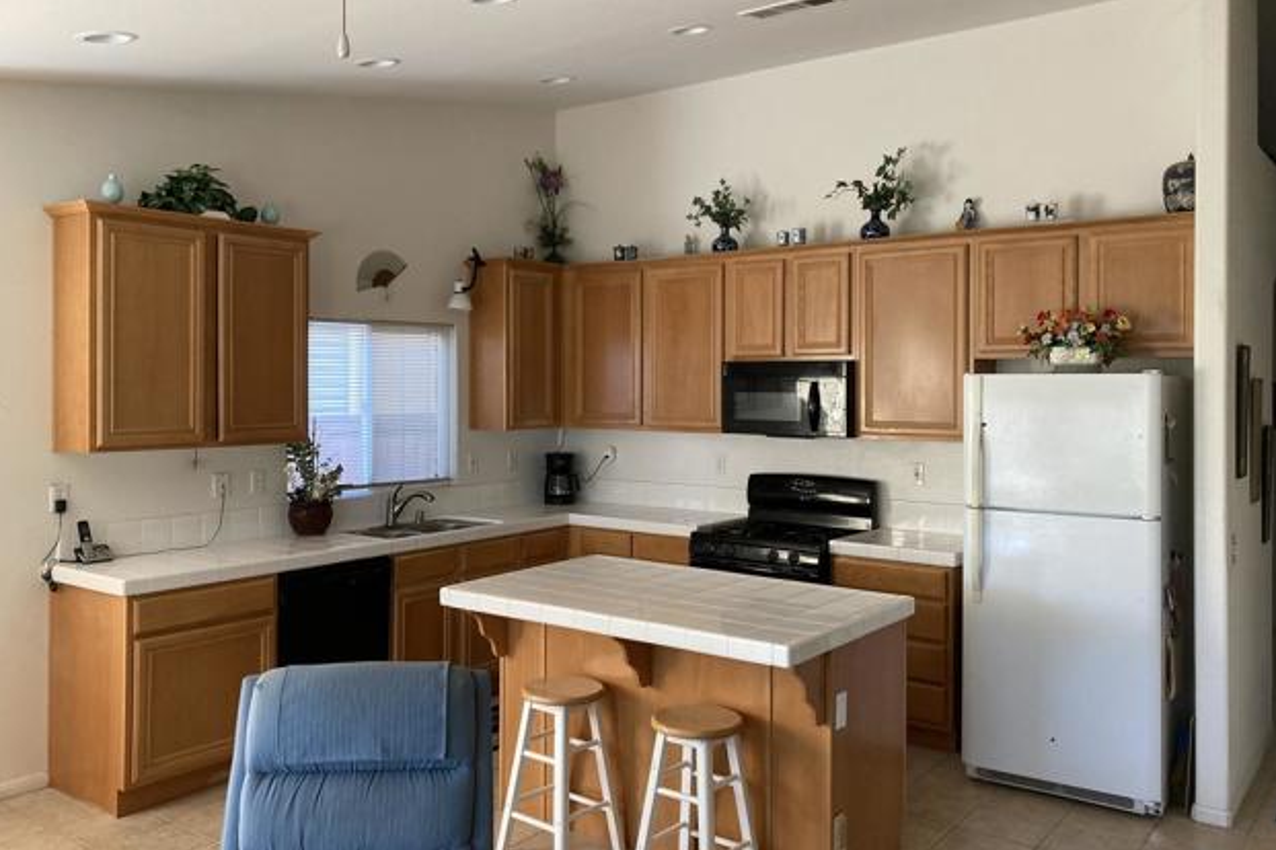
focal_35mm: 30
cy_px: 392
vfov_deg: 43.6
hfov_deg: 61.9
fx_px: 1063
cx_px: 635
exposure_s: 1/60
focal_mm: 3.99
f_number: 1.8
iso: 100
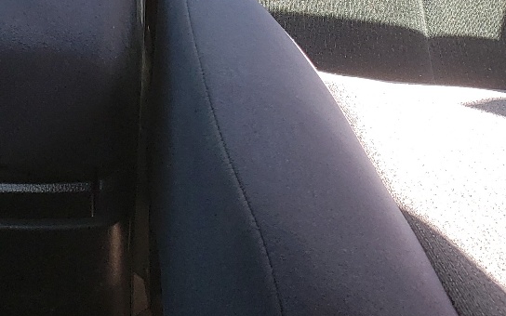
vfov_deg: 14.7
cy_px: -193
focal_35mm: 81
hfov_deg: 25.0
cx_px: 89
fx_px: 1117
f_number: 1.5
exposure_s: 1/145
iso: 50
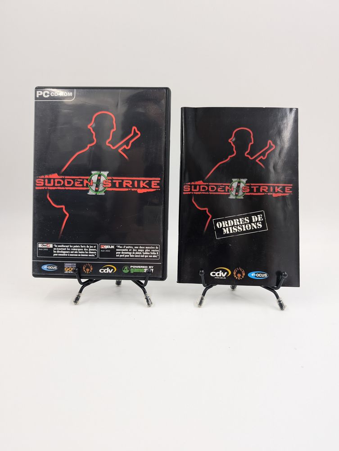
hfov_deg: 56.9
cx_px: 170
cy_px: 226
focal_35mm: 24
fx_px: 313
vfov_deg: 71.5
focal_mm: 6.9
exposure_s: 1/40.8
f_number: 1.68
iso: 67
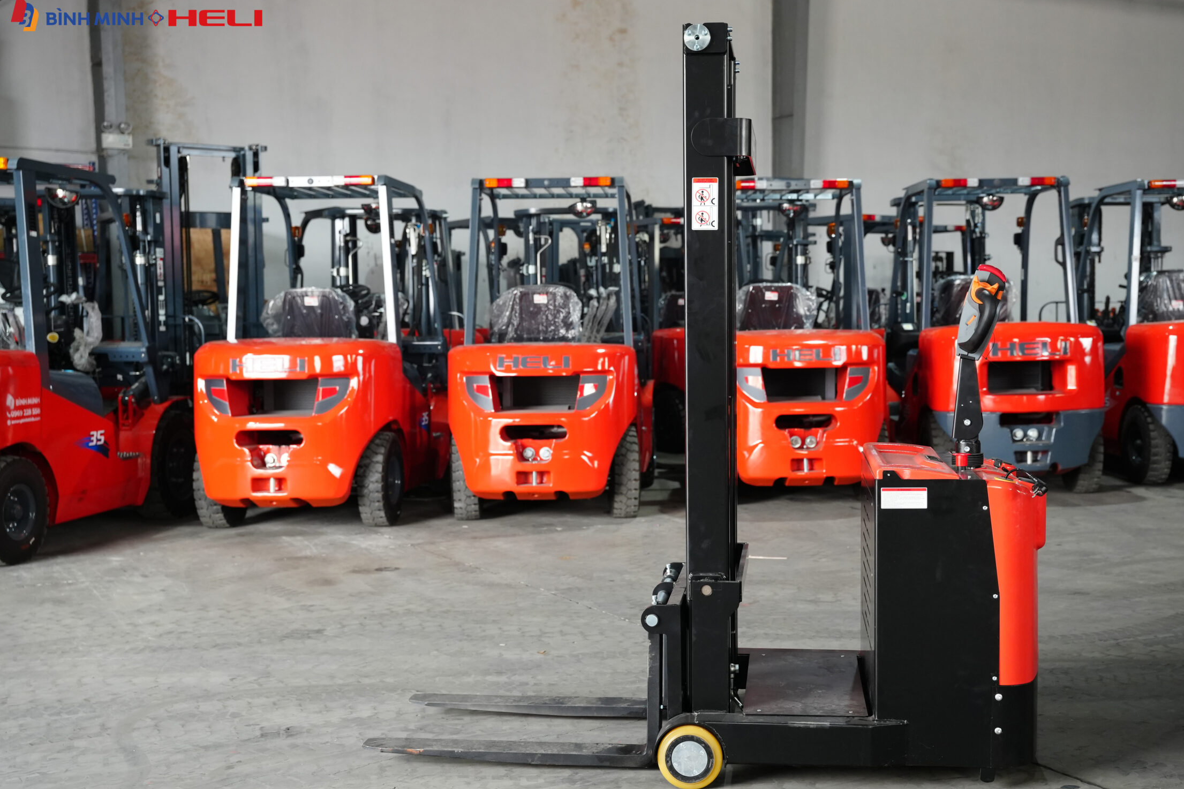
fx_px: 1455
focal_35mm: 44
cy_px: 433
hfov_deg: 44.2
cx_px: 664
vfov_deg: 30.3
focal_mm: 38.2
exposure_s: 1/125
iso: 1600
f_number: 3.5
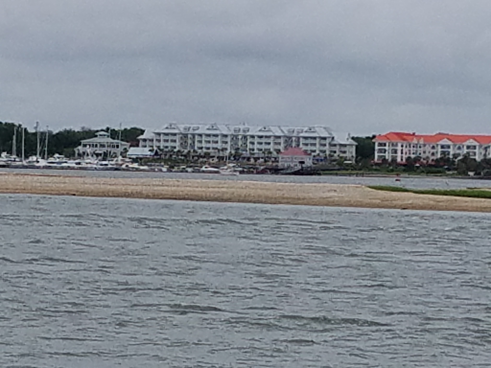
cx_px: 246
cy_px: 184
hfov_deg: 67.3
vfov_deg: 53.1
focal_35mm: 26
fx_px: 369
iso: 50
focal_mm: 4.2
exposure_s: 1/3632
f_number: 1.7
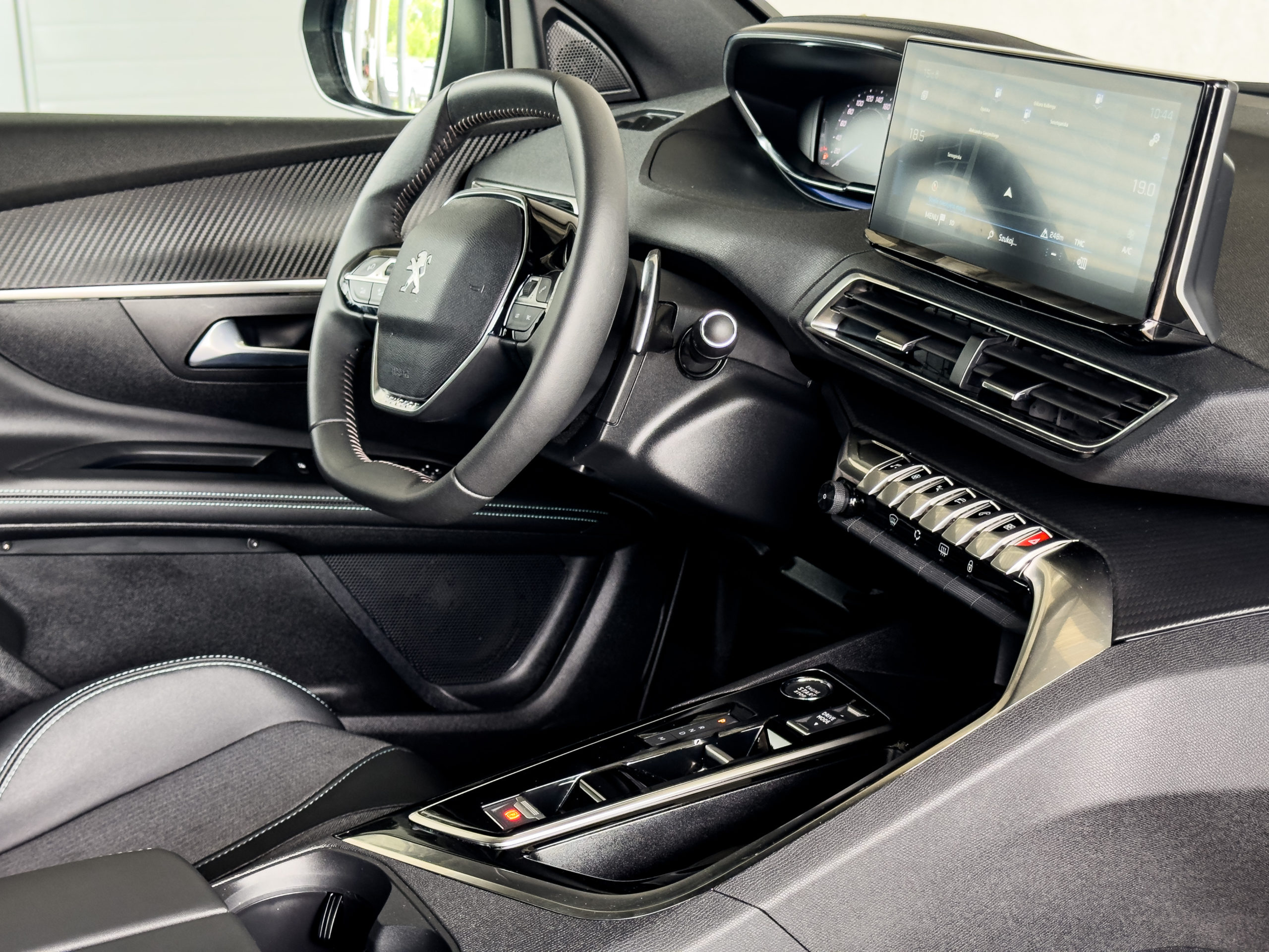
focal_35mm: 48
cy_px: 476
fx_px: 1760
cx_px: 634
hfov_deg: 39.7
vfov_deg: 30.3
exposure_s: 1/40
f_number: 1.8
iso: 320
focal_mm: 6.86
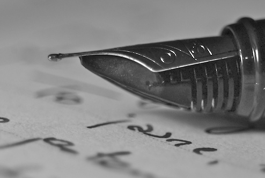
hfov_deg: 7.7
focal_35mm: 267
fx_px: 1968
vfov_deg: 5.2
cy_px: 128
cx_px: 135
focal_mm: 110
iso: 500
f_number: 4.8
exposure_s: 1/50
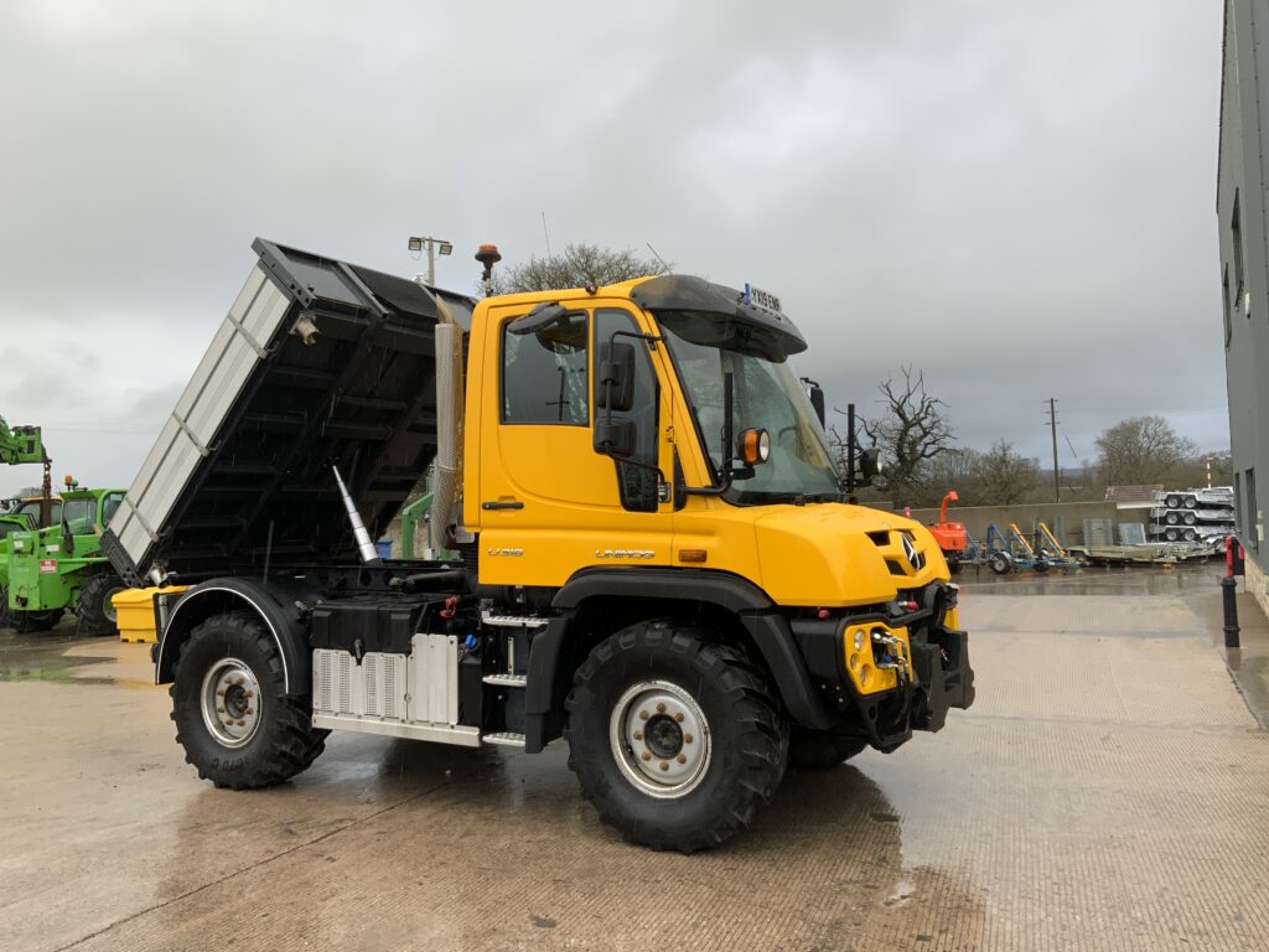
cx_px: 634
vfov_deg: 48.2
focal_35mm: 29
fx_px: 1063
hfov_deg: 61.7
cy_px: 476
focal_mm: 3
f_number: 1.8
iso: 16
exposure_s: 1/233
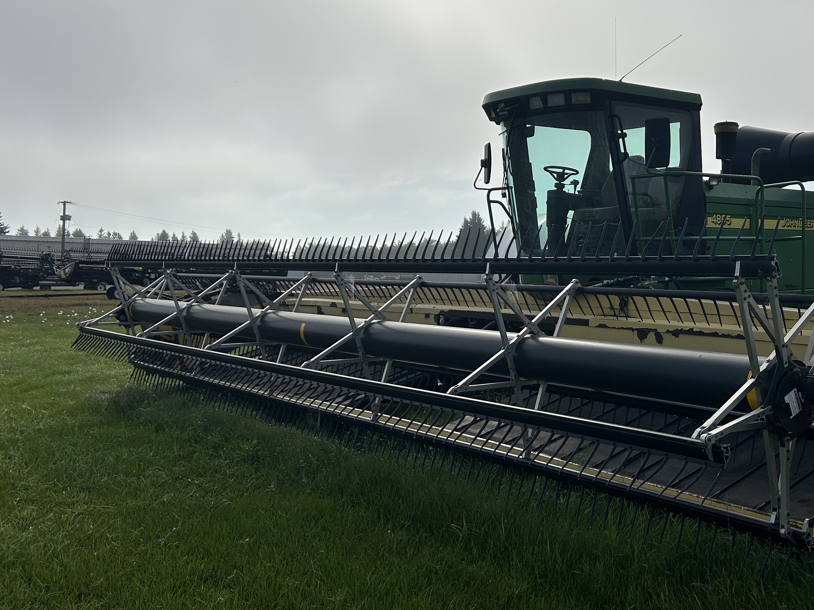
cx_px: 593
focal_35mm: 40
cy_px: 277
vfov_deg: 35.9
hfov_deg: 45.4
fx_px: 941
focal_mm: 5.7
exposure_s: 1/16393
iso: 50
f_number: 1.5
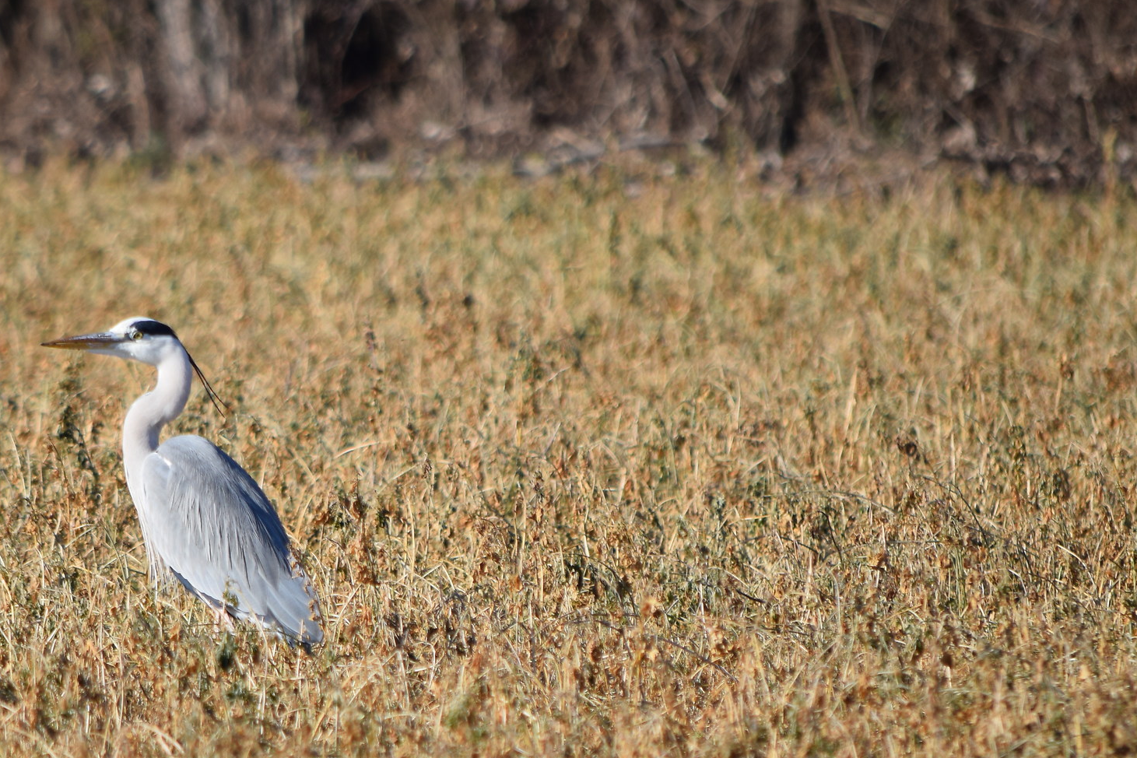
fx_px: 23338
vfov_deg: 1.9
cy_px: 452
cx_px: 342
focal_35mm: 739
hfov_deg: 2.8
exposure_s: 1/640
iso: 200
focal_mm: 300
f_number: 6.3
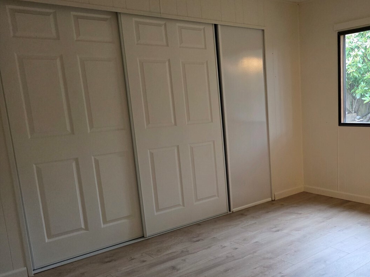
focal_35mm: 35
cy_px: 166
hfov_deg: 50.3
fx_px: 374
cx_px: 281
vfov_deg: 40.5
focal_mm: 6.3
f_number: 1.7
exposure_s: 1/120
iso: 500
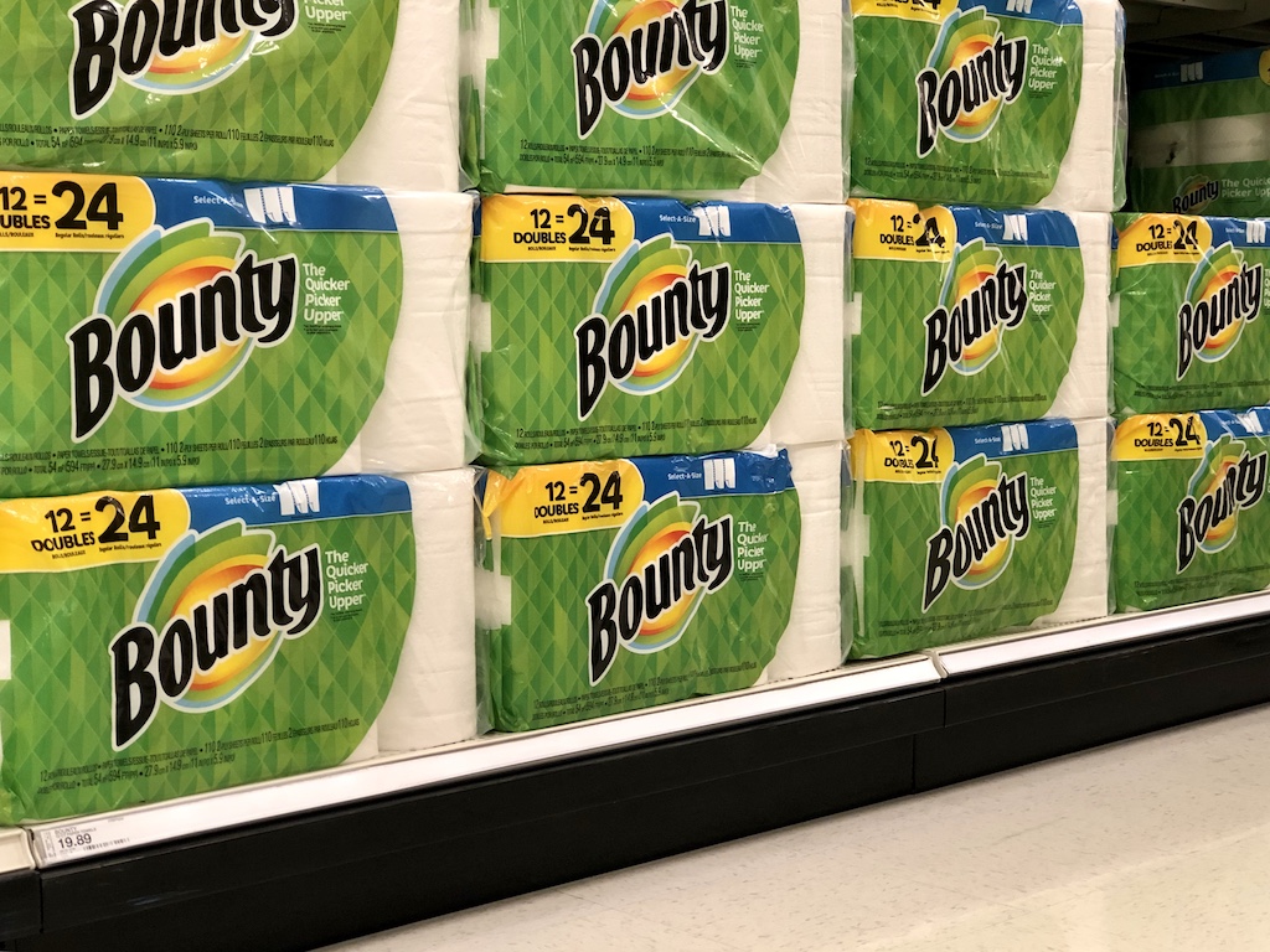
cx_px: 635
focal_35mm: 57
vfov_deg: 25.7
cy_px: 476
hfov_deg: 33.8
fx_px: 2091
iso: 125
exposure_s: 1/32
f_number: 2.8
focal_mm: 6.6
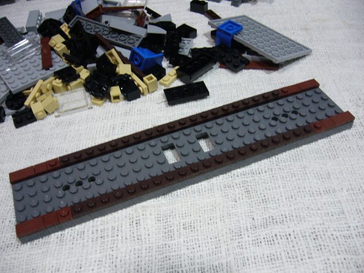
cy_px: 136
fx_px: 368
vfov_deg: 40.7
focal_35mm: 35
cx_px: 182
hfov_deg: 52.6
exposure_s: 1/8
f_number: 2.8
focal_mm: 5.8
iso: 200
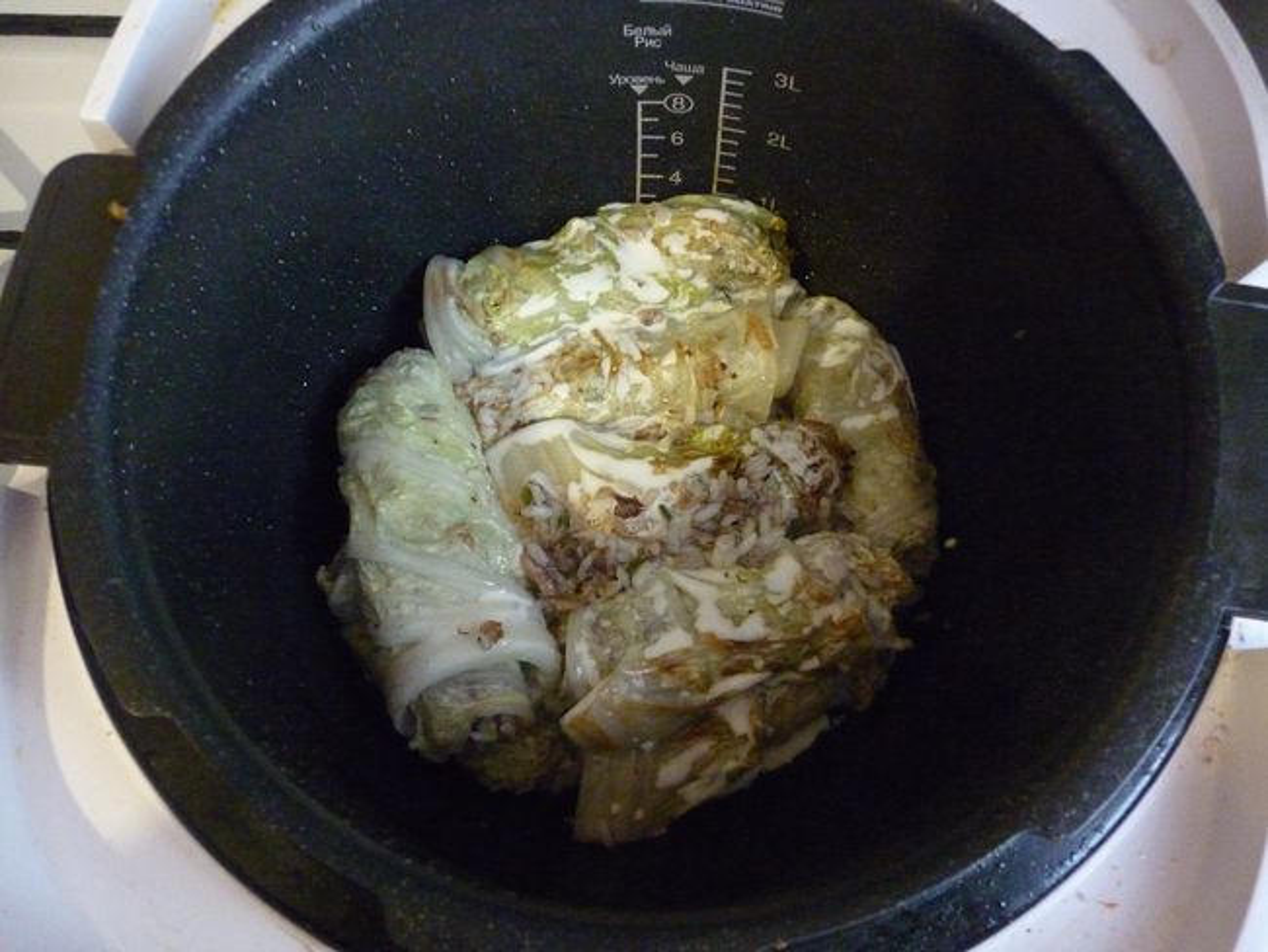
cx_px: 634
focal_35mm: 33
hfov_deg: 55.3
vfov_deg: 43.0
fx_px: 1209
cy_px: 476
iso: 800
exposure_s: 1/20
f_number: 2.8
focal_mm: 5.5
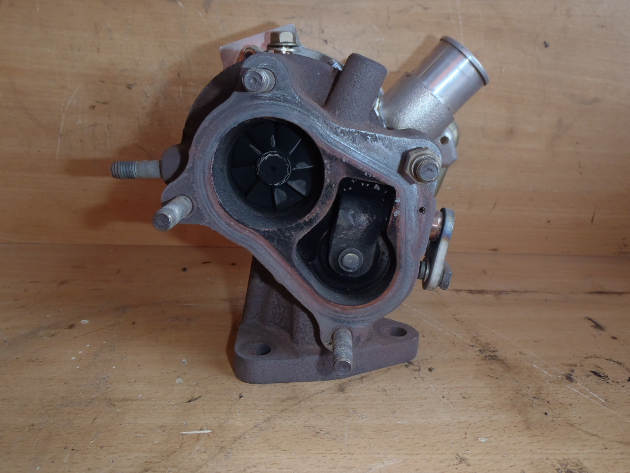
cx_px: 315
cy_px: 236
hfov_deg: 63.4
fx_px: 510
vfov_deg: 49.7
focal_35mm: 28
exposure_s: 1/30
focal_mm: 5
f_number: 3.9
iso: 100
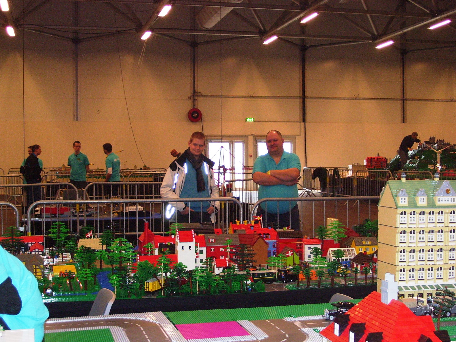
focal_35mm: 56
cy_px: 171
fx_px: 738
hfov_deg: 34.3
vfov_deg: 26.1
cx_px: 228
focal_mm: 9.4
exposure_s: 1/60
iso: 200
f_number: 3.4
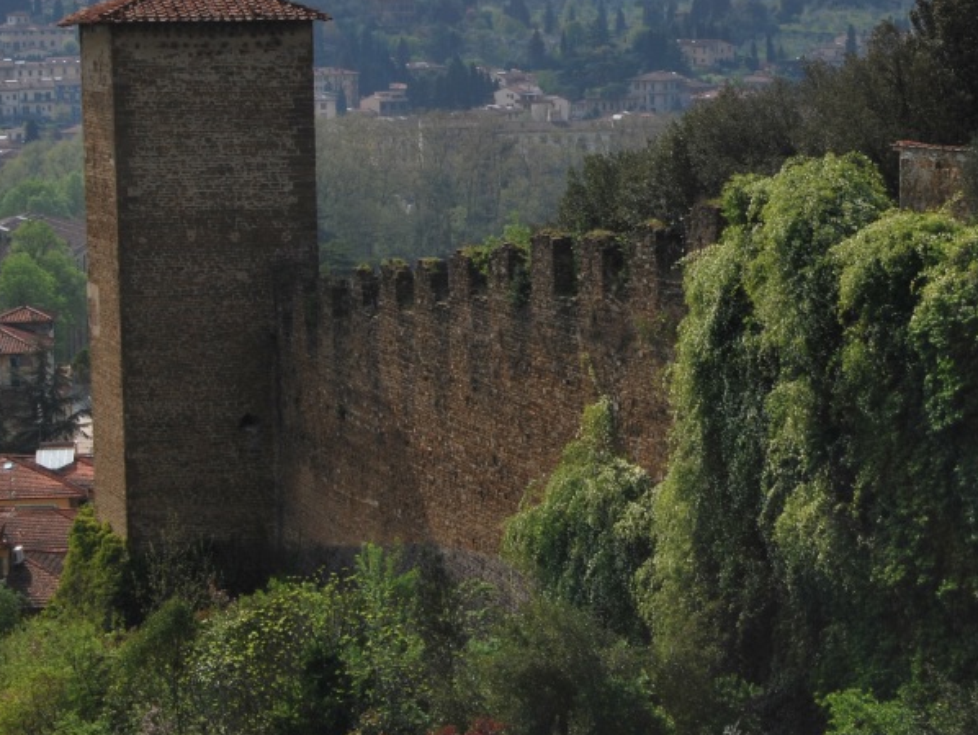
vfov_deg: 15.7
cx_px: 675
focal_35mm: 94
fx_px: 2657
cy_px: 183
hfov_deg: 20.8
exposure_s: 1/40
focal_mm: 38
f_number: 32
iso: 100
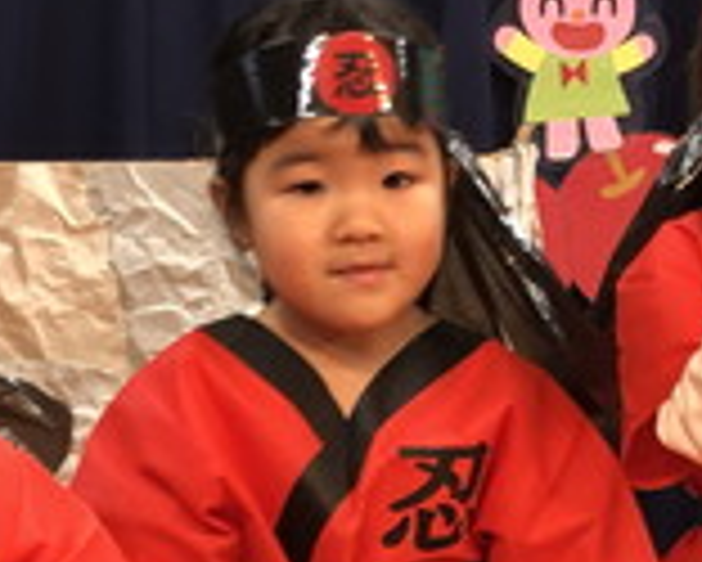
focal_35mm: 112
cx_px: 590
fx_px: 2328
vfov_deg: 13.6
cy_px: 549
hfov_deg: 17.0
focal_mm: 3.99
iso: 100
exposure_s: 1/60
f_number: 1.8
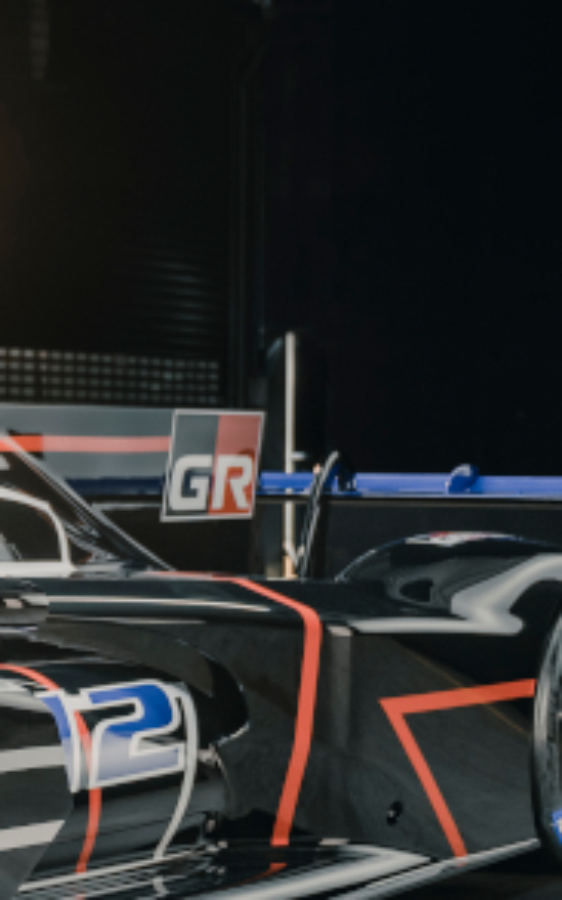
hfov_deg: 12.1
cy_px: 760
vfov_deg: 20.2
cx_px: -359
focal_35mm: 101
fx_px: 2488
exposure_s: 1/60
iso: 400
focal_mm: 34.5
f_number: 2.8
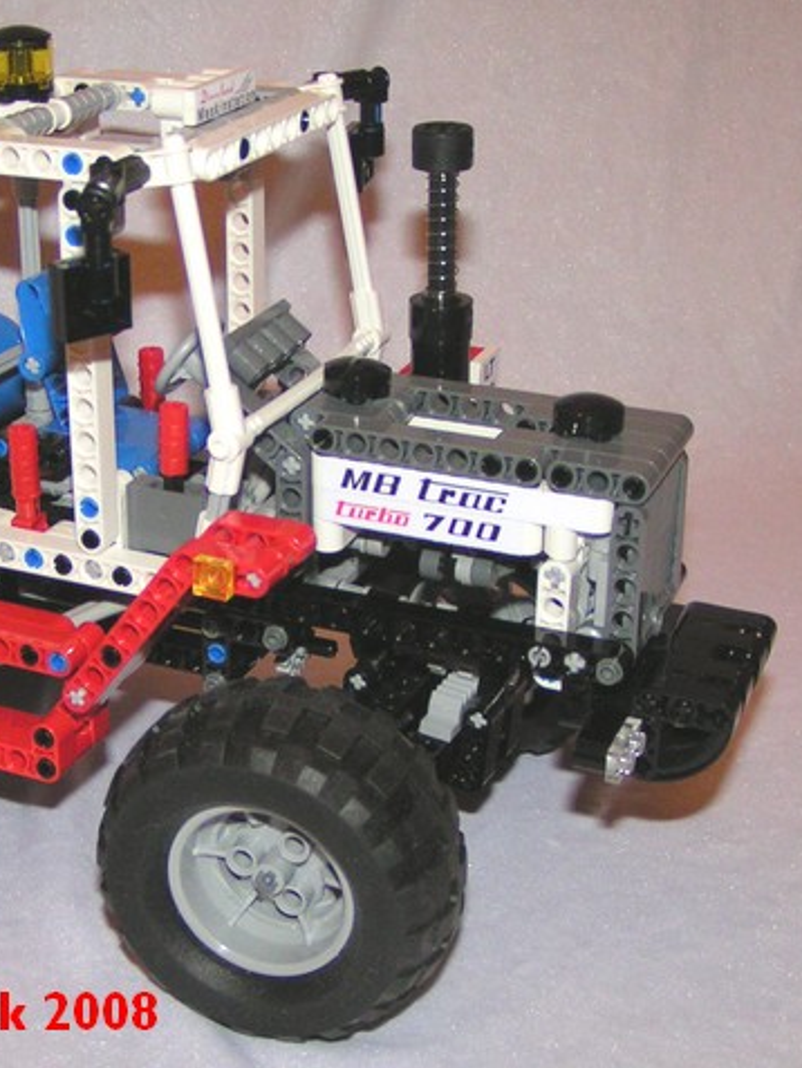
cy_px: 533
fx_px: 1575
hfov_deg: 27.9
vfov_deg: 37.5
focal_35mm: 51
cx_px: 146
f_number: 2.8
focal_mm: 5.8
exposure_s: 1/40
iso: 200
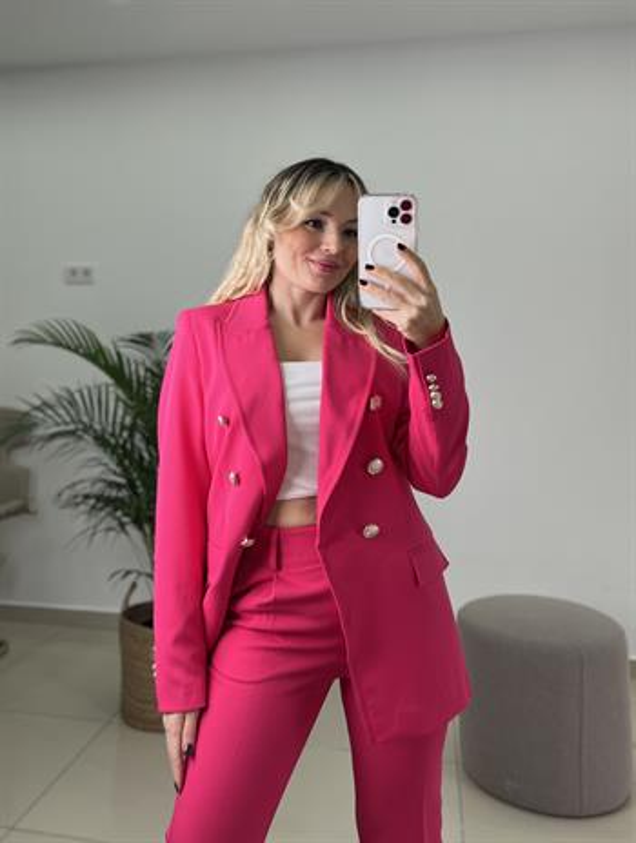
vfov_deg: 67.2
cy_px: 422
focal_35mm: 26
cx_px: 318
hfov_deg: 53.2
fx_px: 635
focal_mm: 5.7
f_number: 1.5
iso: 40
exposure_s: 1/182
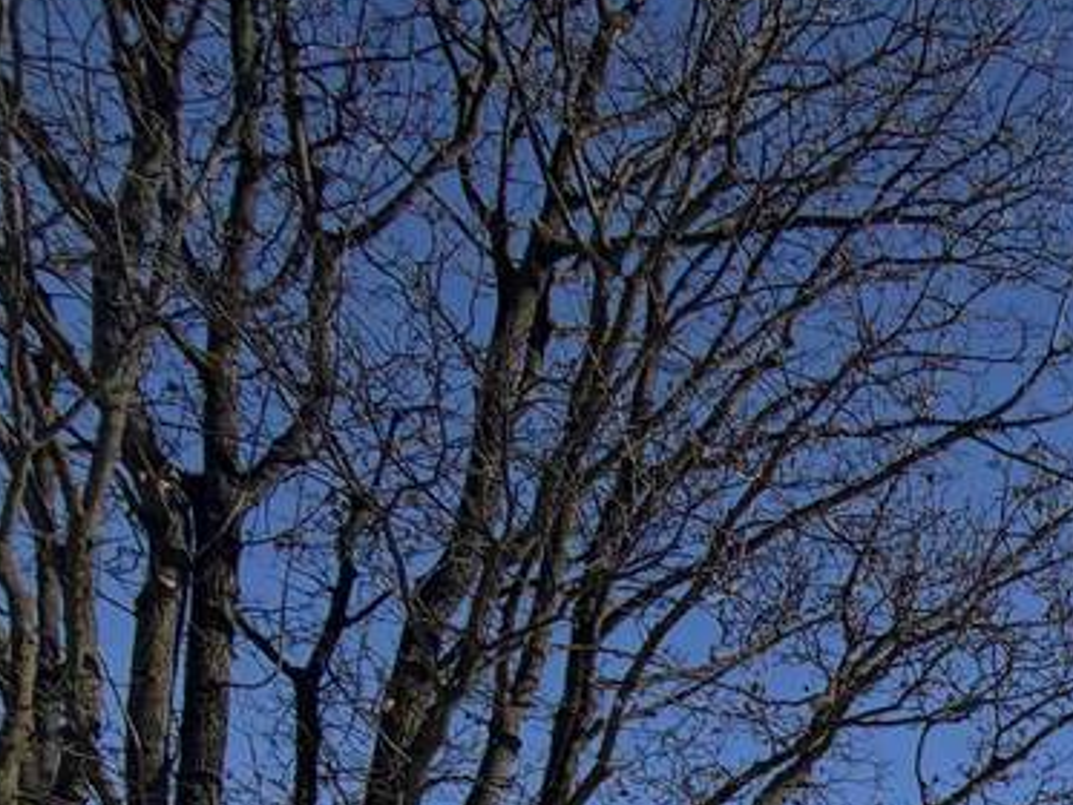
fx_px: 1488
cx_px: 1749
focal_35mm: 48
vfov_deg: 22.3
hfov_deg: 25.2
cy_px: 1334
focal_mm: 2.22
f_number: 2.2
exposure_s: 1/1656
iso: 20
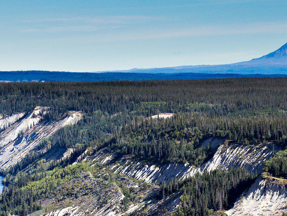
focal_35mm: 235
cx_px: 190
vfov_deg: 6.3
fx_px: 1949
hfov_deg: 8.4
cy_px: 213
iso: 100
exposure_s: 1/320
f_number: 8
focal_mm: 70
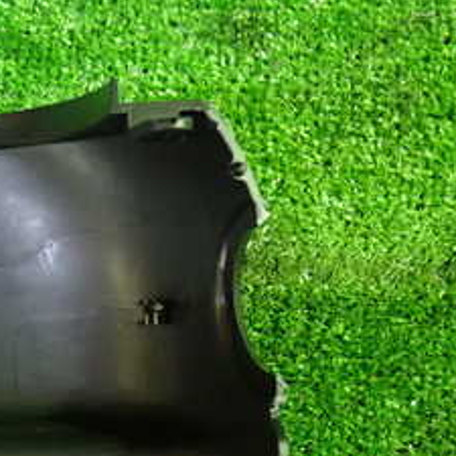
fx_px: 1267
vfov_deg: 20.2
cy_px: 343
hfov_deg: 19.1
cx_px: -118
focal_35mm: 85
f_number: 2.5
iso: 800
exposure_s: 1/15
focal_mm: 6.37
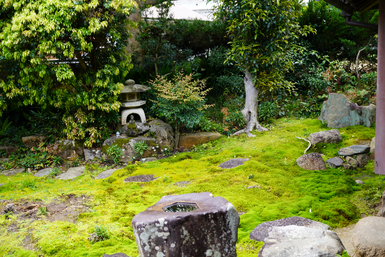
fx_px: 481
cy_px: 128
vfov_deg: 29.9
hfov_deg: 43.6
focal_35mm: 45
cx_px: 192
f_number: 4.5
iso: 100
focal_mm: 30
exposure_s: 1/60
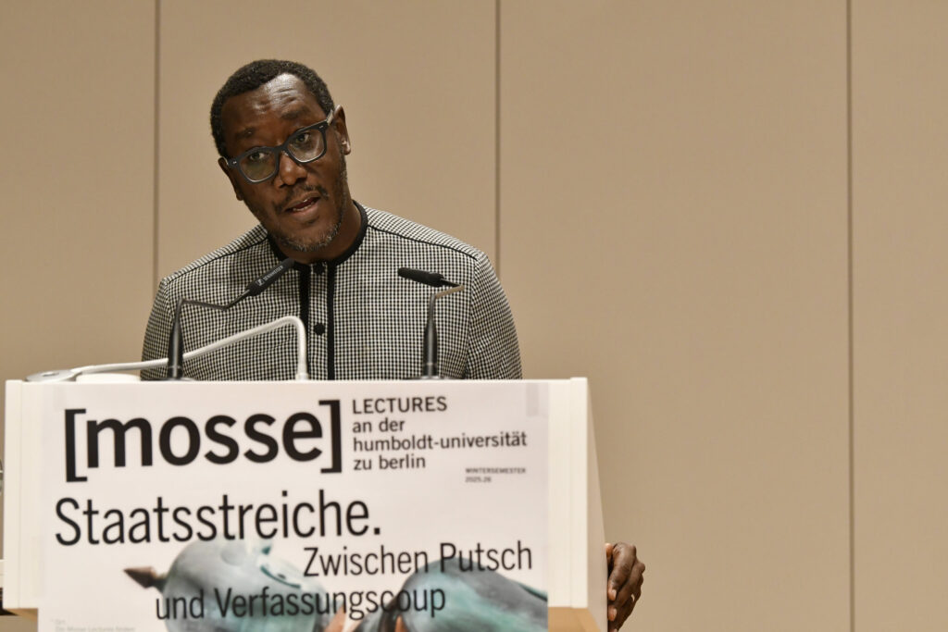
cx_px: 474
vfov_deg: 7.6
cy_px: 316
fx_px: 4740
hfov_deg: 11.4
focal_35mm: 180
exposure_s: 1/250
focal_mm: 120
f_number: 4
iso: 3200
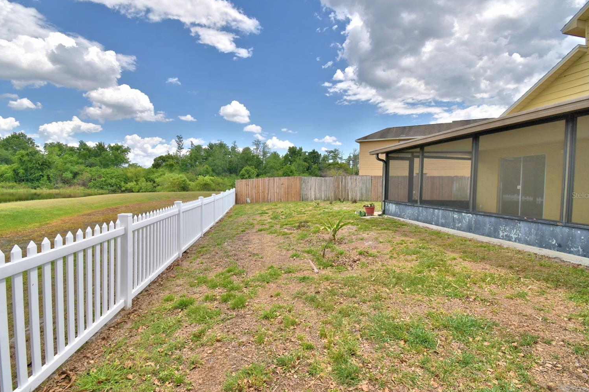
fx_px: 262
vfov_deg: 73.7
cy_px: 195
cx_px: 293
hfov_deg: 96.8
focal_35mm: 16
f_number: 10
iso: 100
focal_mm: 10
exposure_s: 1/250
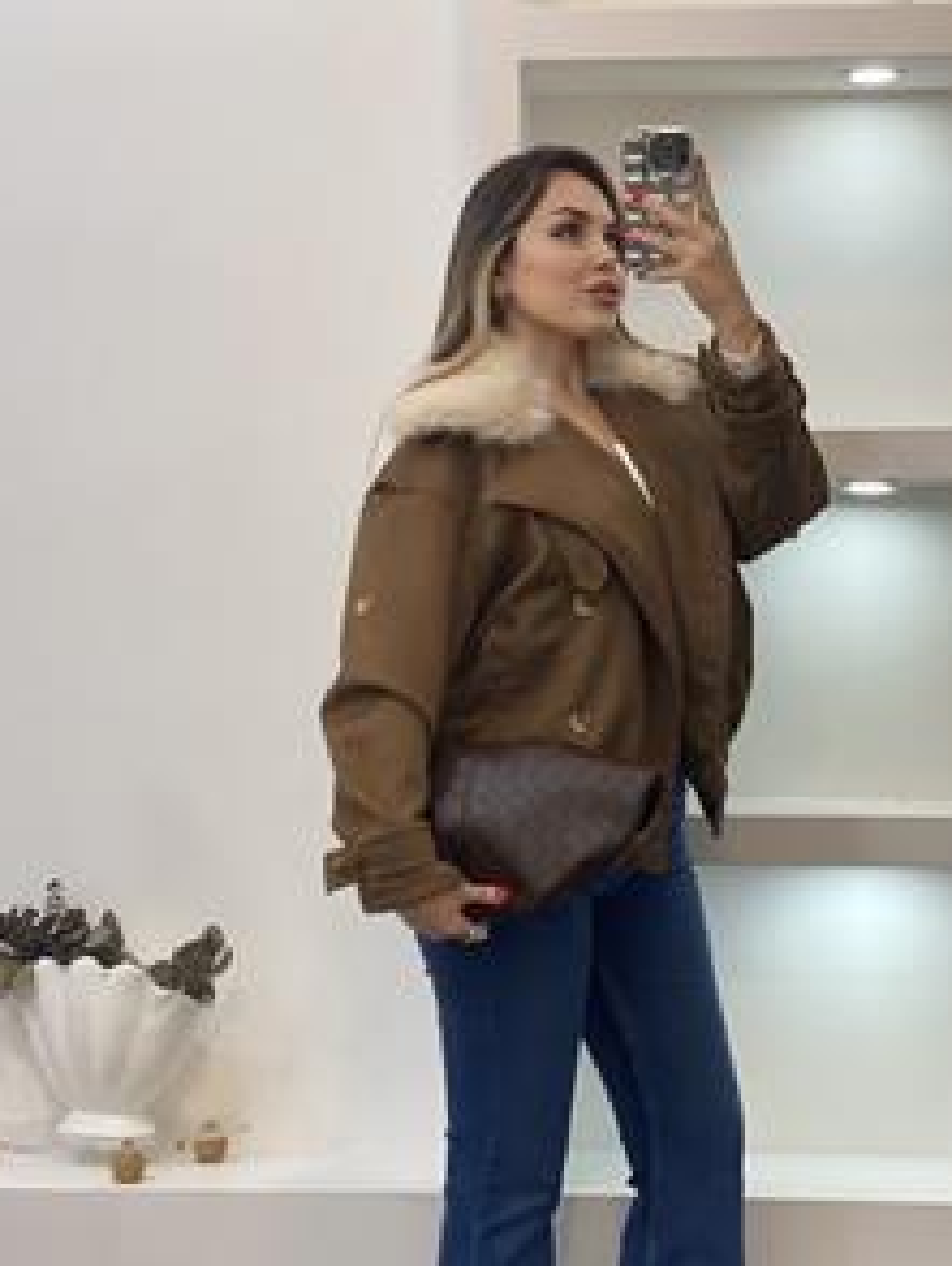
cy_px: 855
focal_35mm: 73
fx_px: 2673
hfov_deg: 20.2
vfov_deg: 26.5
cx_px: 513
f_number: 2
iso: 80
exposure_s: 1/100
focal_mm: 6
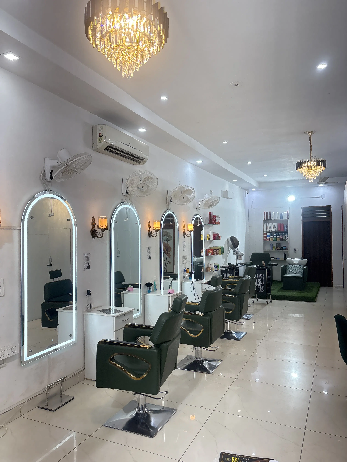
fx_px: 348
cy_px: 231
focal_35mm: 26
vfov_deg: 67.3
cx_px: 174
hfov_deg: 53.1
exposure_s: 1/100
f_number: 1.6
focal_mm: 5.96
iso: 80
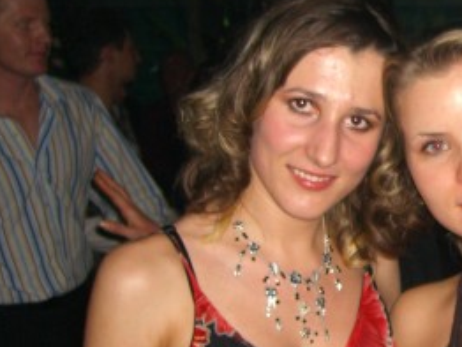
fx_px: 1162
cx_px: 483
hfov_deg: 21.5
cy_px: 208
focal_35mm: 87
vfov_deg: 17.0
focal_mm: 7.9
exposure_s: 1/60
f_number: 2.8
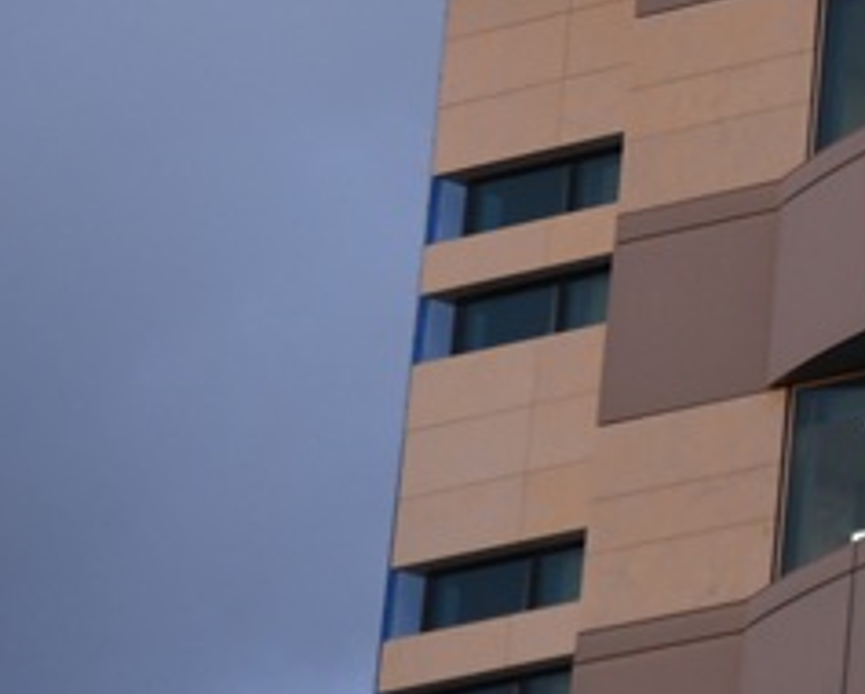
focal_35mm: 332
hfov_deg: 5.6
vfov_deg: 4.6
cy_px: -438
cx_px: 2161
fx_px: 8506
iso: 640
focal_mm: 70
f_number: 4
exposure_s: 1/400
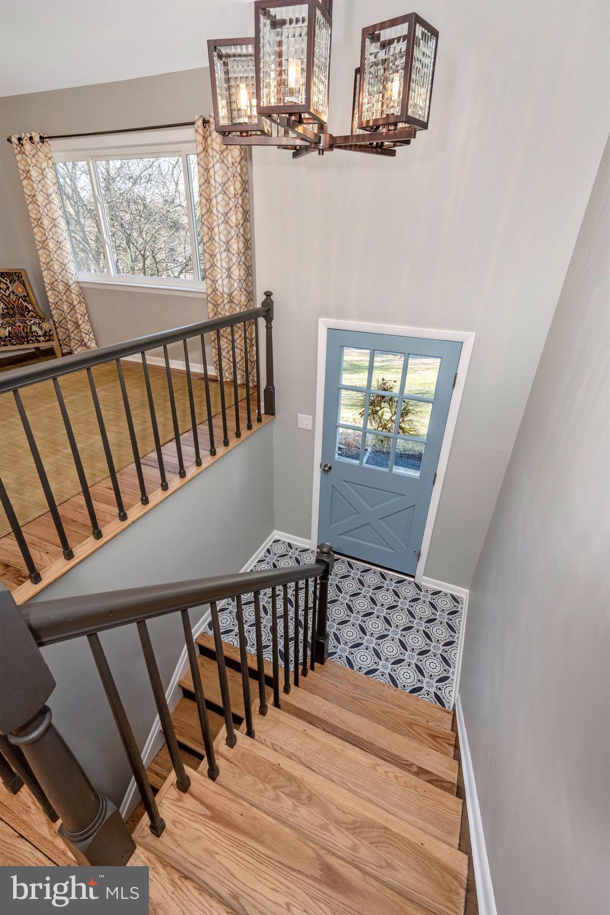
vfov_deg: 96.7
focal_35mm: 16
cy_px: 458
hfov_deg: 73.7
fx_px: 407
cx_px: 305
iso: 320
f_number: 8
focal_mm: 16
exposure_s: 1/60
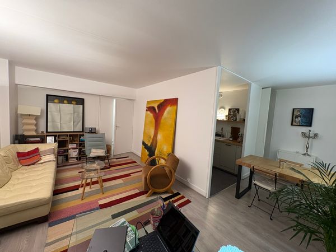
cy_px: 126
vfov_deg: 85.7
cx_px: 168
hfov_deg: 102.1
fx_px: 136
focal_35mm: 14
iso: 200
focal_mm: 2.22
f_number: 2.2
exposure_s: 1/50
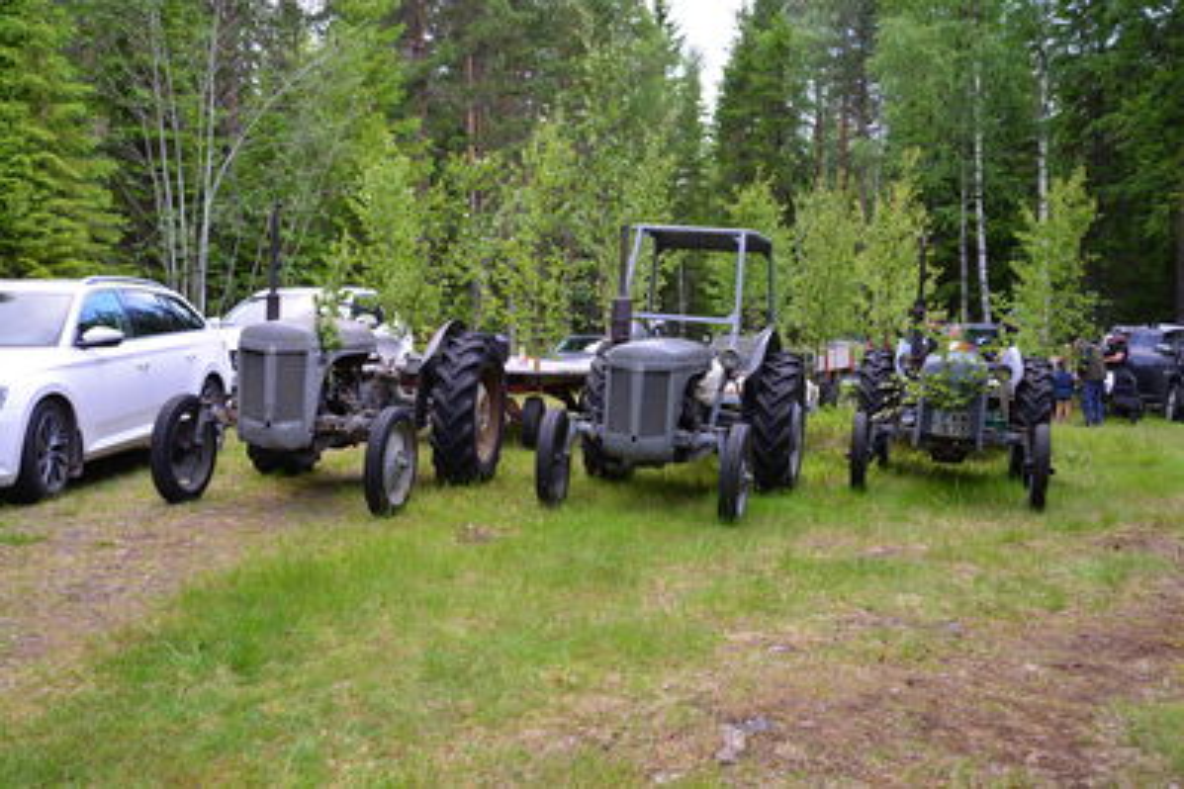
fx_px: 1381
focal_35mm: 42
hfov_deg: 46.4
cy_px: 394
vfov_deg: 31.9
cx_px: 592
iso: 100
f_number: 5
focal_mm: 42
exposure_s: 1/100
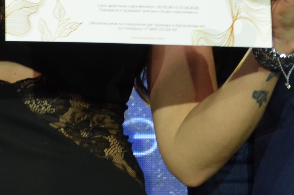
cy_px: -116
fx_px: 2652
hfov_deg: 6.3
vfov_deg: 4.2
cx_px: 244
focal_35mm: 325
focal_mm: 45
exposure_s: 1/80
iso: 400
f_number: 5.3
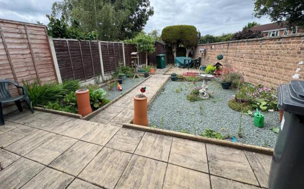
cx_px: 152
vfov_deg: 74.2
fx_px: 124
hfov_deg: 101.5
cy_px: 80
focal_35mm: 15
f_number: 2.2
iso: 40
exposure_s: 1/421
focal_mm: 2.22
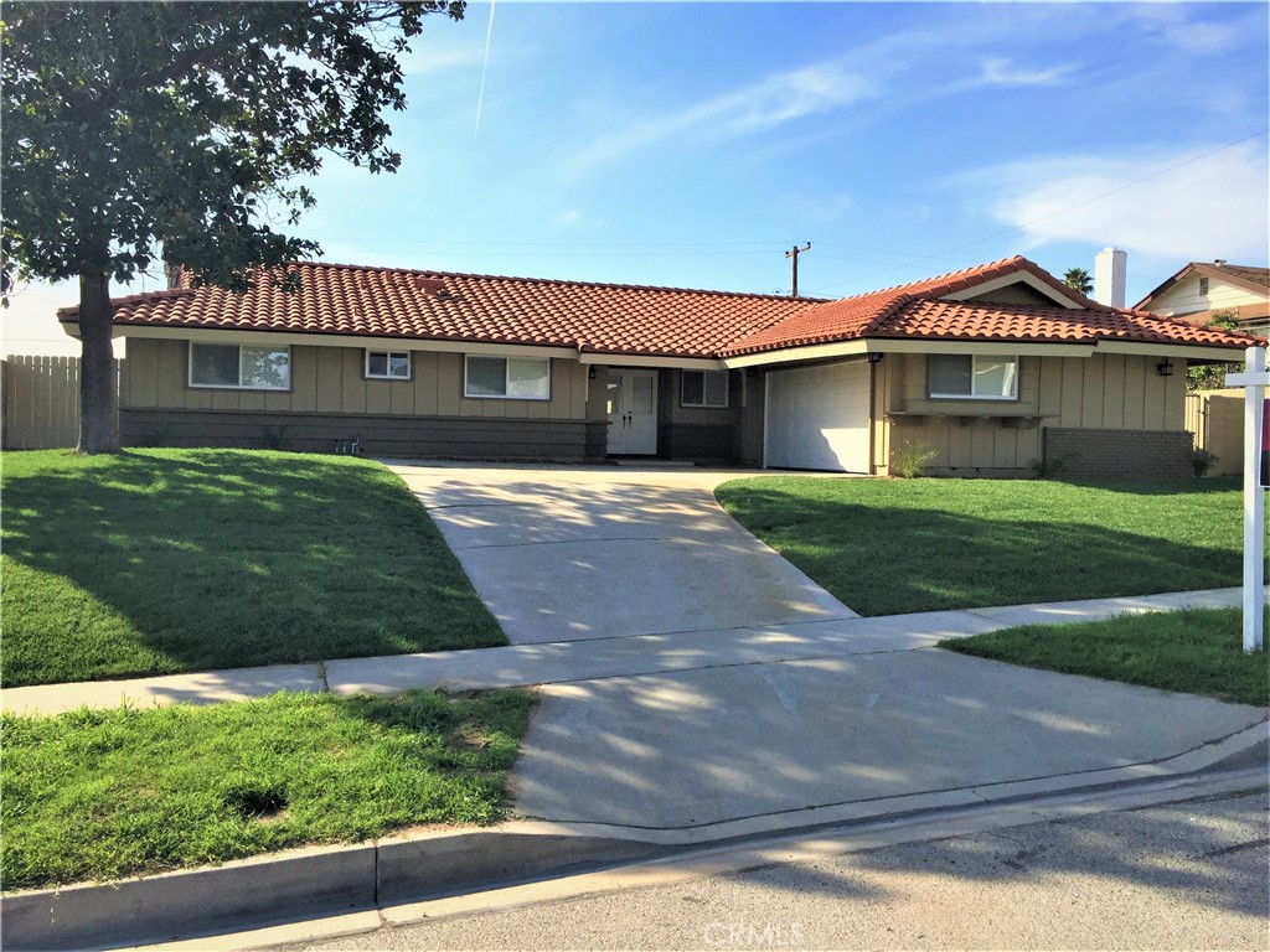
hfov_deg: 61.7
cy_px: 476
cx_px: 635
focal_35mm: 29
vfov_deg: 48.2
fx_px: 1064
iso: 32
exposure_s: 1/2083
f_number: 2.2
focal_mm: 4.15
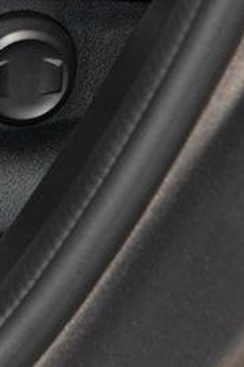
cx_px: -195
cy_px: 46
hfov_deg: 4.7
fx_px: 2942
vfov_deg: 7.1
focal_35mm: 289
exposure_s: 1/60
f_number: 4.5
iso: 3200
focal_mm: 70
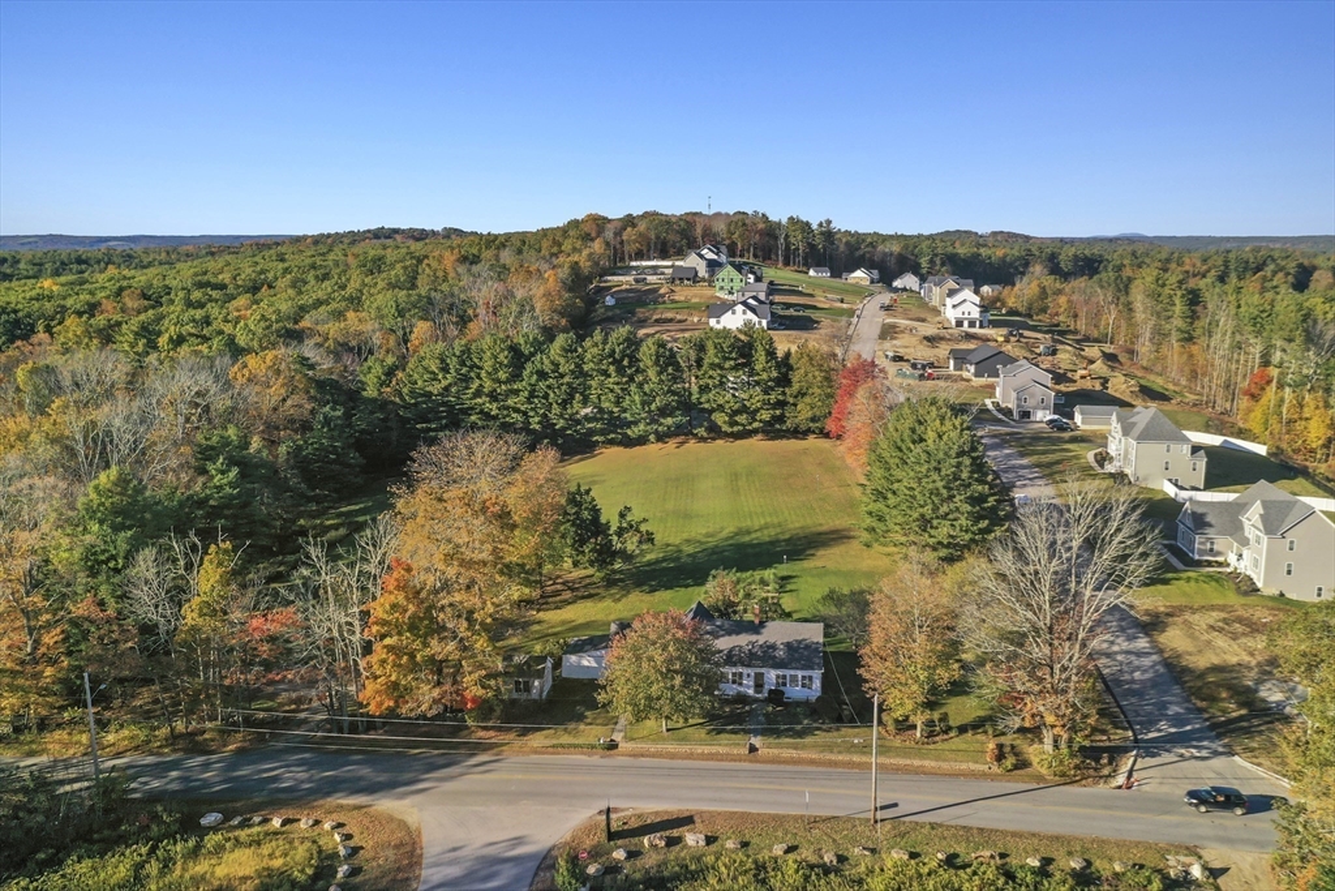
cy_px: 446
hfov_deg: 65.5
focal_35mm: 28
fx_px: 1038
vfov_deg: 46.4
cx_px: 668
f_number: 4
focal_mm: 10.26
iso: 100
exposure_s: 1/80
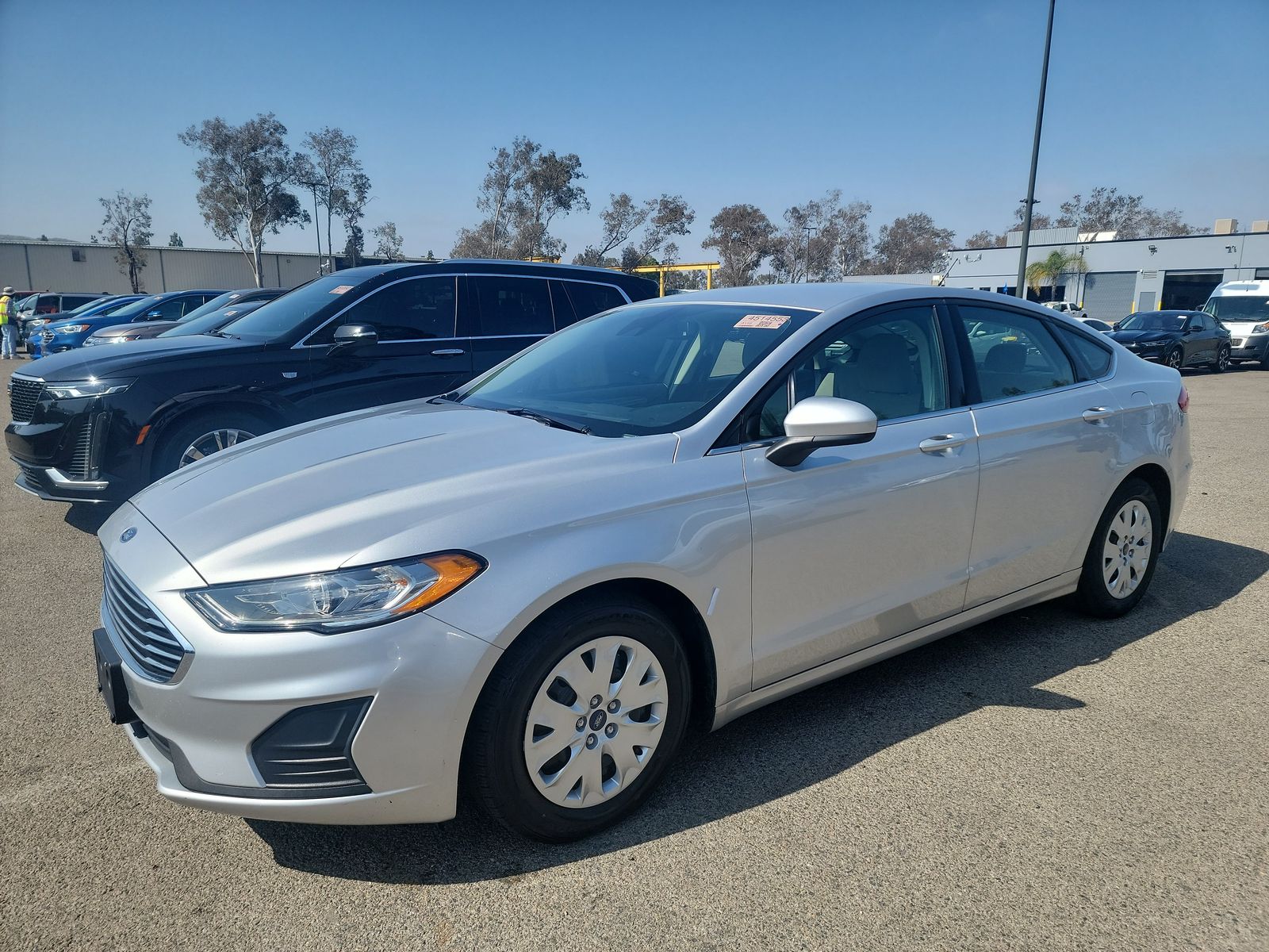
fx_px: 880
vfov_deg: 56.8
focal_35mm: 24
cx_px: 634
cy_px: 476
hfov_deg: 71.6
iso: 50
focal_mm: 6.7
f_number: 1.8
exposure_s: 1/991
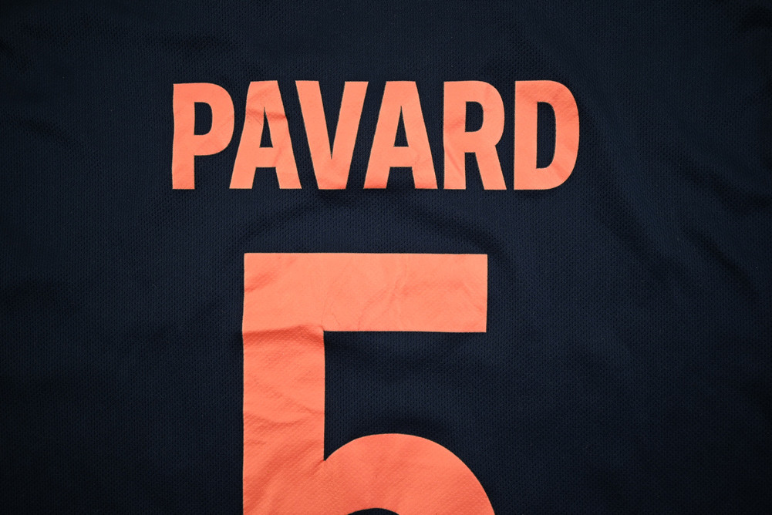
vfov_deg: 38.4
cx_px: 386
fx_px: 740
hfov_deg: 55.1
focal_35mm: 34
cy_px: 258
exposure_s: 1/90
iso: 200
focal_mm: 34.5
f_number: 5
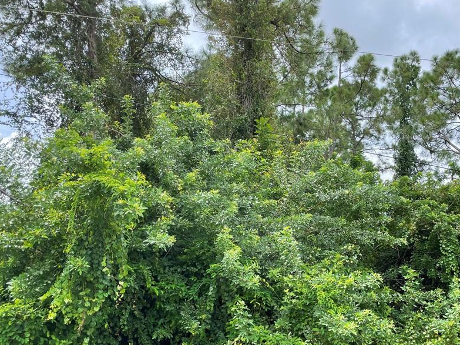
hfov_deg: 53.6
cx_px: 274
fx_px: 452
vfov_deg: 41.5
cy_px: 214
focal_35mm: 34
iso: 32
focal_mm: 4.2
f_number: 1.6
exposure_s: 1/947
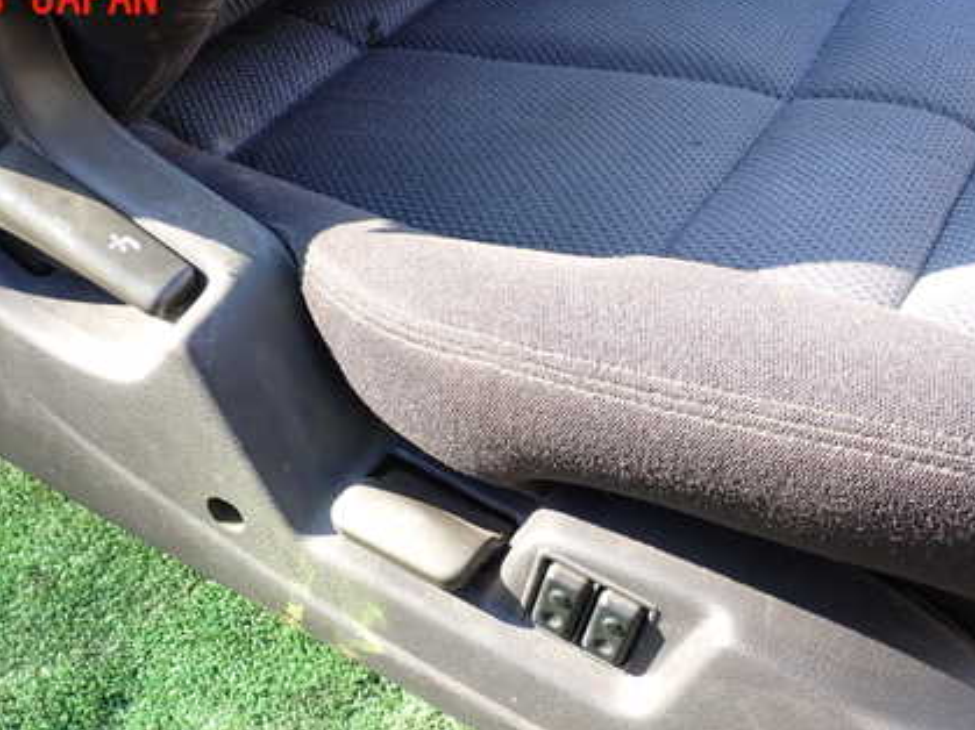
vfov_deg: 33.3
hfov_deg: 43.8
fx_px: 1211
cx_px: 433
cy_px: 493
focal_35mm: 43
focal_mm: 5.4
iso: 100
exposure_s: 1/100
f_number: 3.2
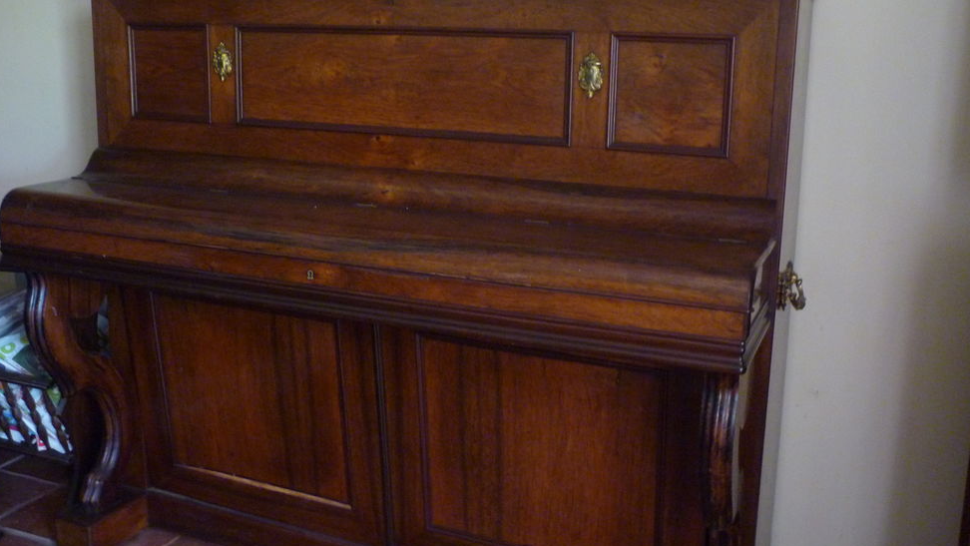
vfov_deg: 31.9
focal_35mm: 37
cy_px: 223
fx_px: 952
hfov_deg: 54.0
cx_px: 487
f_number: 2.8
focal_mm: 5.5
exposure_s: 1/8
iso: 400
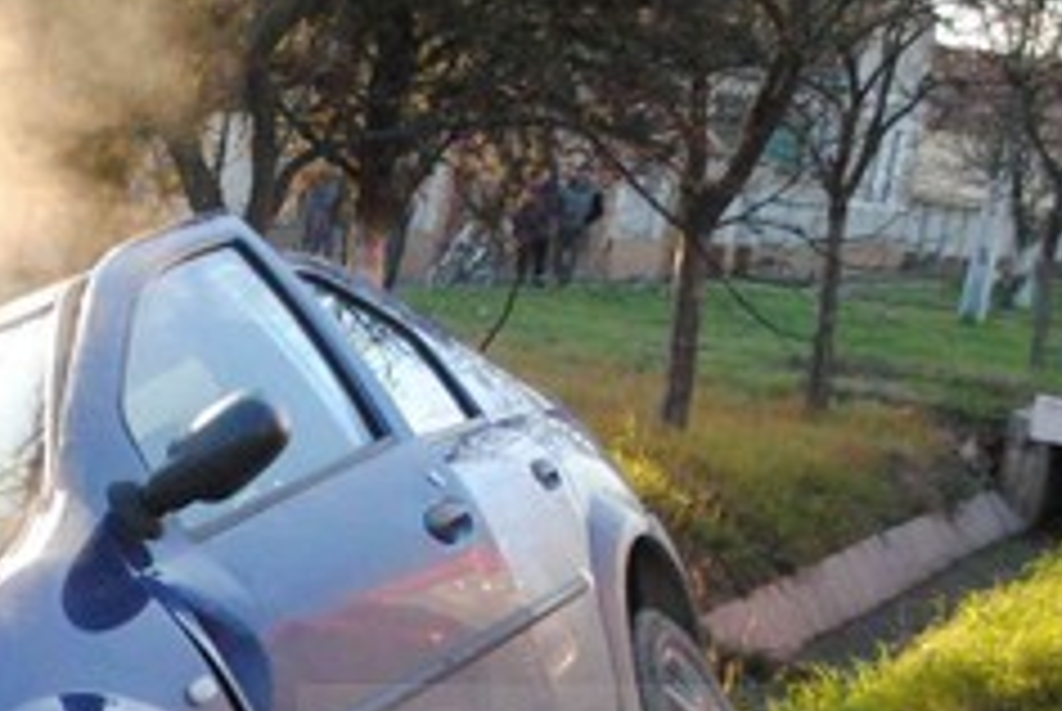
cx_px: -72
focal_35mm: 84
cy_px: 772
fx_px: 2481
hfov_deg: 22.9
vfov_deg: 15.9
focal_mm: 24
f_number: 4
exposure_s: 1/1600
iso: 1600
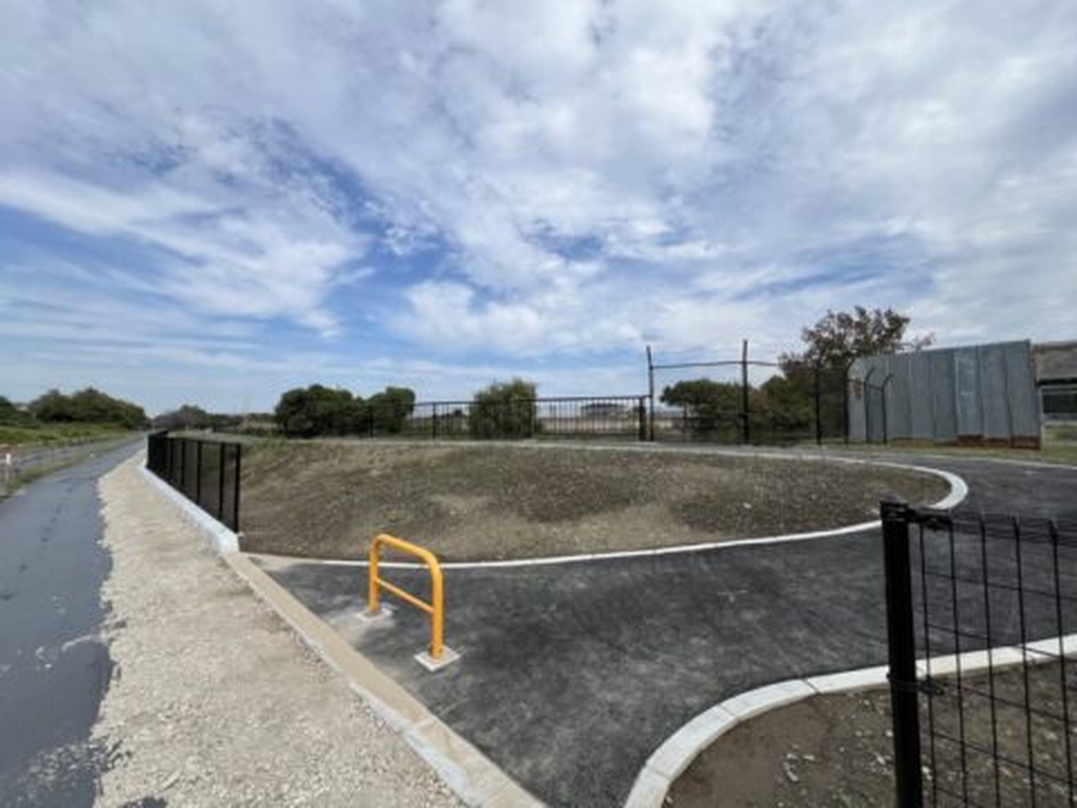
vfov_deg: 89.9
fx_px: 404
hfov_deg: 106.2
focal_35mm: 13
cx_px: 538
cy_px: 404
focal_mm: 1.57
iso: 32
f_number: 1.8
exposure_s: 1/1727
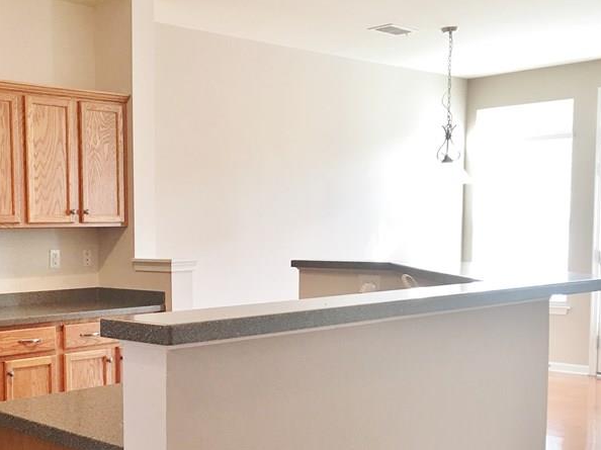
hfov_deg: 37.0
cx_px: 127
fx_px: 868
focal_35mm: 50
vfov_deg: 28.9
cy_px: 306
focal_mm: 4.15
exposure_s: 1/30
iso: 40
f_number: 2.2
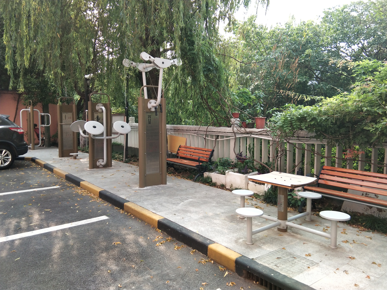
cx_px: 194
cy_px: 145
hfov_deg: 58.4
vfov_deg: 45.4
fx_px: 347
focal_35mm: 31
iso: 50
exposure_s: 1/111
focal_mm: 3.69
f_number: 2.2
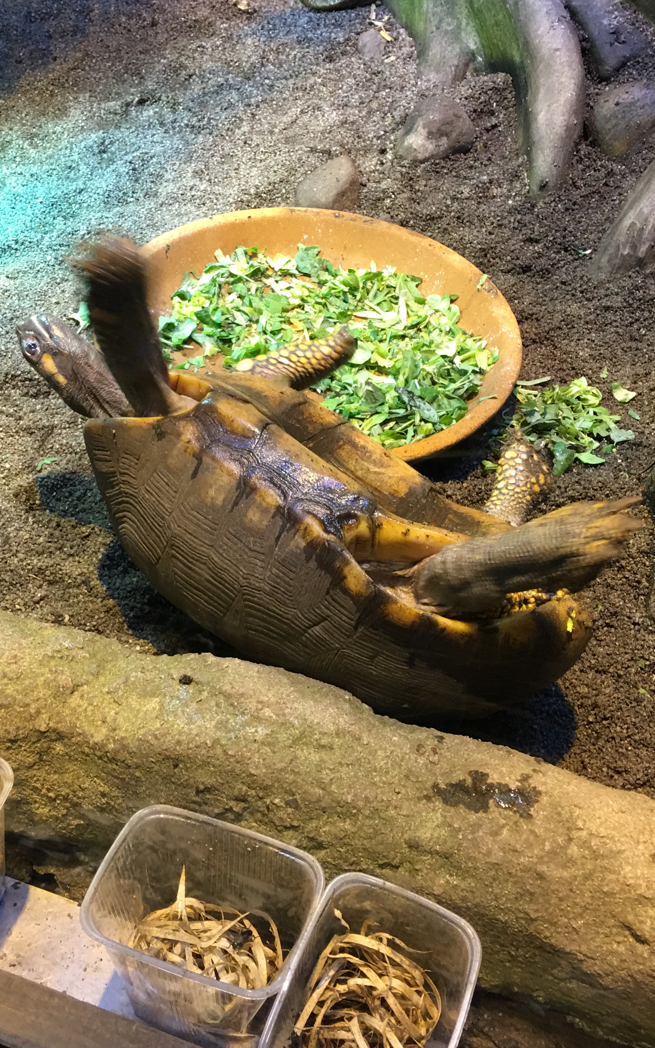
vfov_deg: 47.2
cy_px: 526
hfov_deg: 30.5
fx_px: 1200
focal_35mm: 42
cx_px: 287
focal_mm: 4.15
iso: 64
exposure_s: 1/17
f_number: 2.2
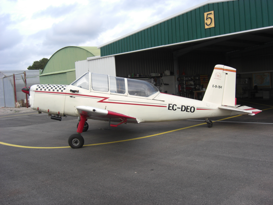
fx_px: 300
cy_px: 102
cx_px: 136
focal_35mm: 38
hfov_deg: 49.0
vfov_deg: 37.7
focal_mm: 7.9
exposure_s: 1/500
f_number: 2.8
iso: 100
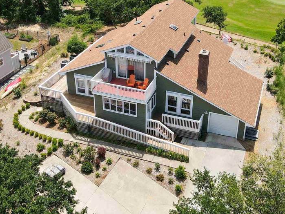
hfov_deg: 42.9
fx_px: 362
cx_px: 137
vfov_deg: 32.4
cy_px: 57
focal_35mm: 44
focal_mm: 4.5
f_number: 2.8
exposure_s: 1/640
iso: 100
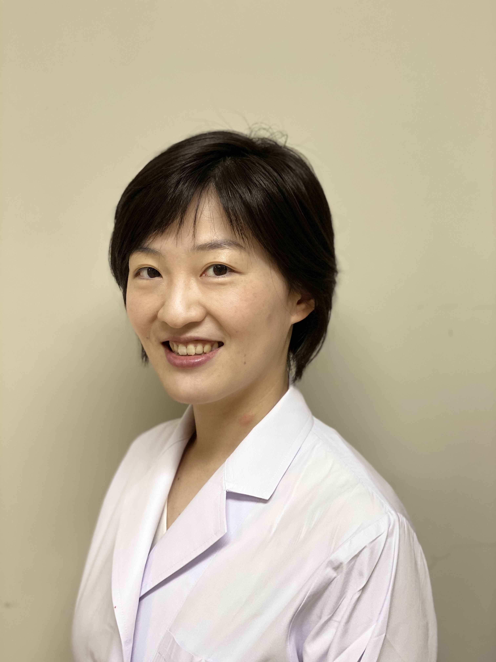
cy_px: 331
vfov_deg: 36.8
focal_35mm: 52
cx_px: 248
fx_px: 993
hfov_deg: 28.0
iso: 125
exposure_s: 1/40
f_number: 2
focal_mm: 6
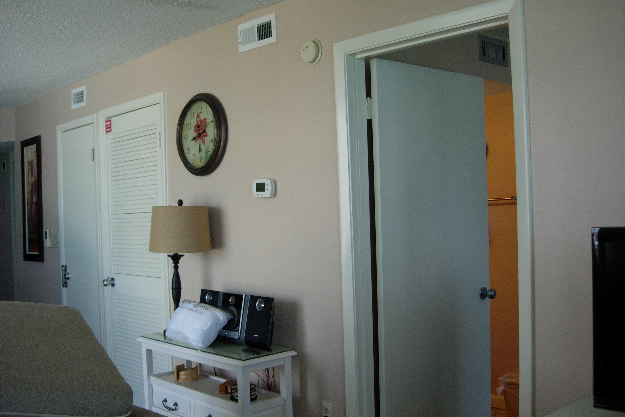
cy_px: 217
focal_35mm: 40
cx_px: 316
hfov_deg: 48.5
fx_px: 694
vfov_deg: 33.4
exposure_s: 1/78.3
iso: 64
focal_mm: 7.8
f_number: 2.8
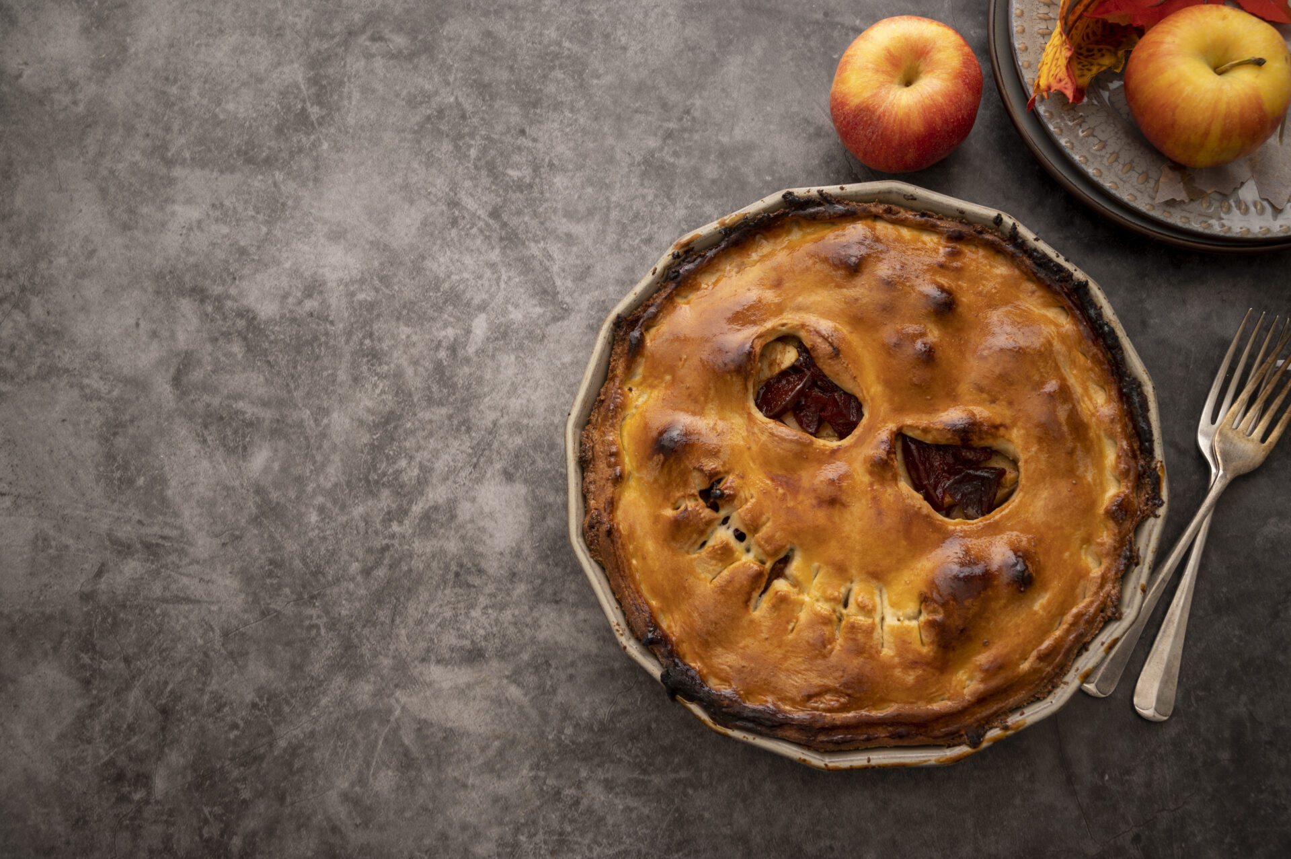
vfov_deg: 35.0
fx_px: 1362
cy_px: 430
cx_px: 646
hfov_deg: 50.7
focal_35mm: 38
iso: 100
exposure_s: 1/160
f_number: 8
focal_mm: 38
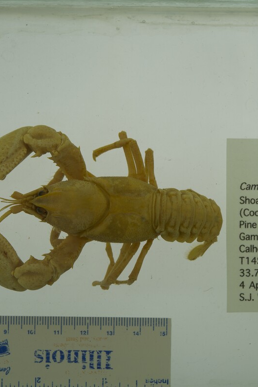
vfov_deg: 22.4
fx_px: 978
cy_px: 193
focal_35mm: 91
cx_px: 198
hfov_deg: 15.0
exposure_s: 1/80
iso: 50
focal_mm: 60
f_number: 10
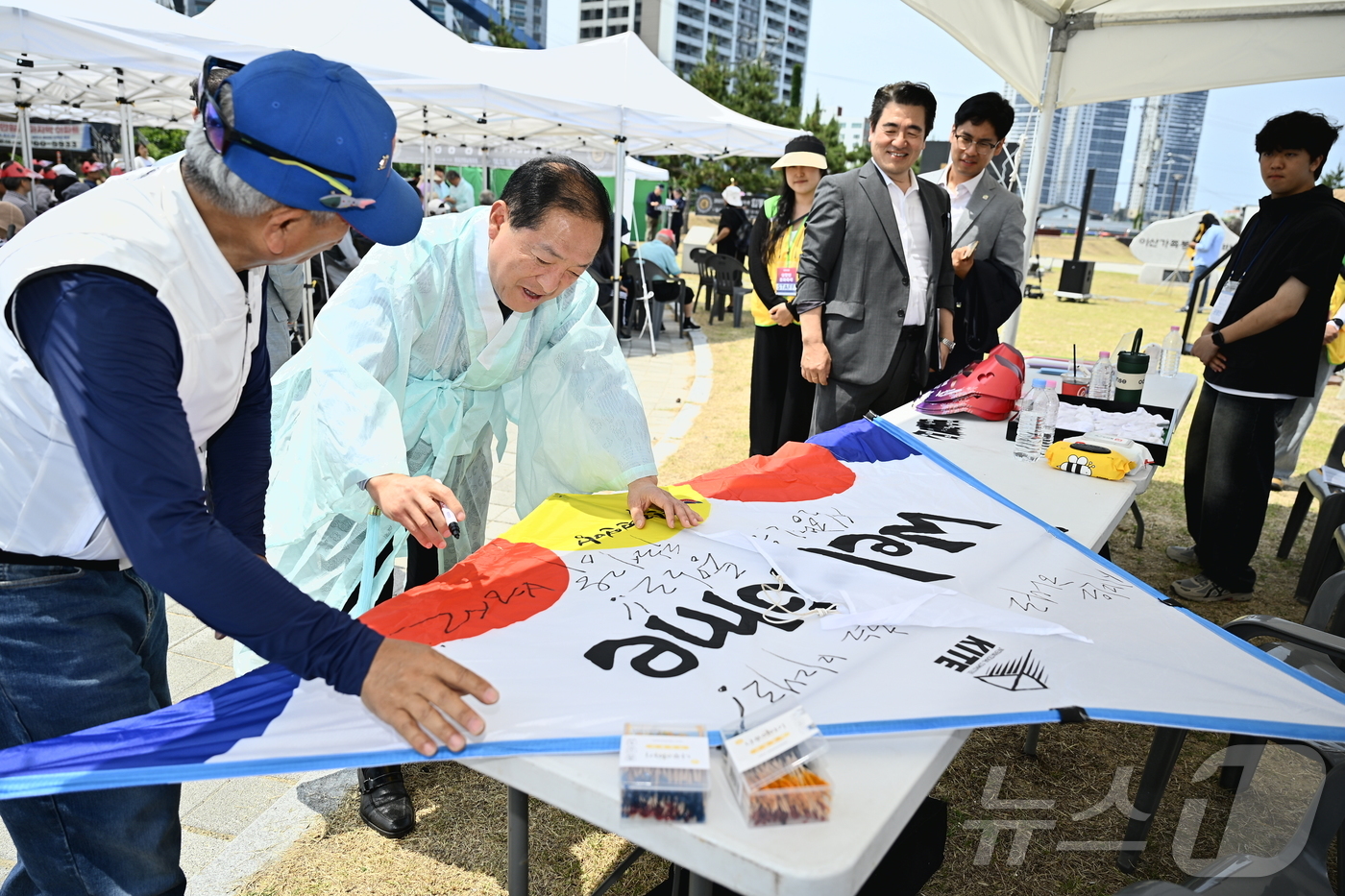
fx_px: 953
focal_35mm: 26
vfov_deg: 50.4
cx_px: 672
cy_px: 448
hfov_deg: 70.4
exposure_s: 1/1000
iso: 100
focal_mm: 25.5
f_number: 4
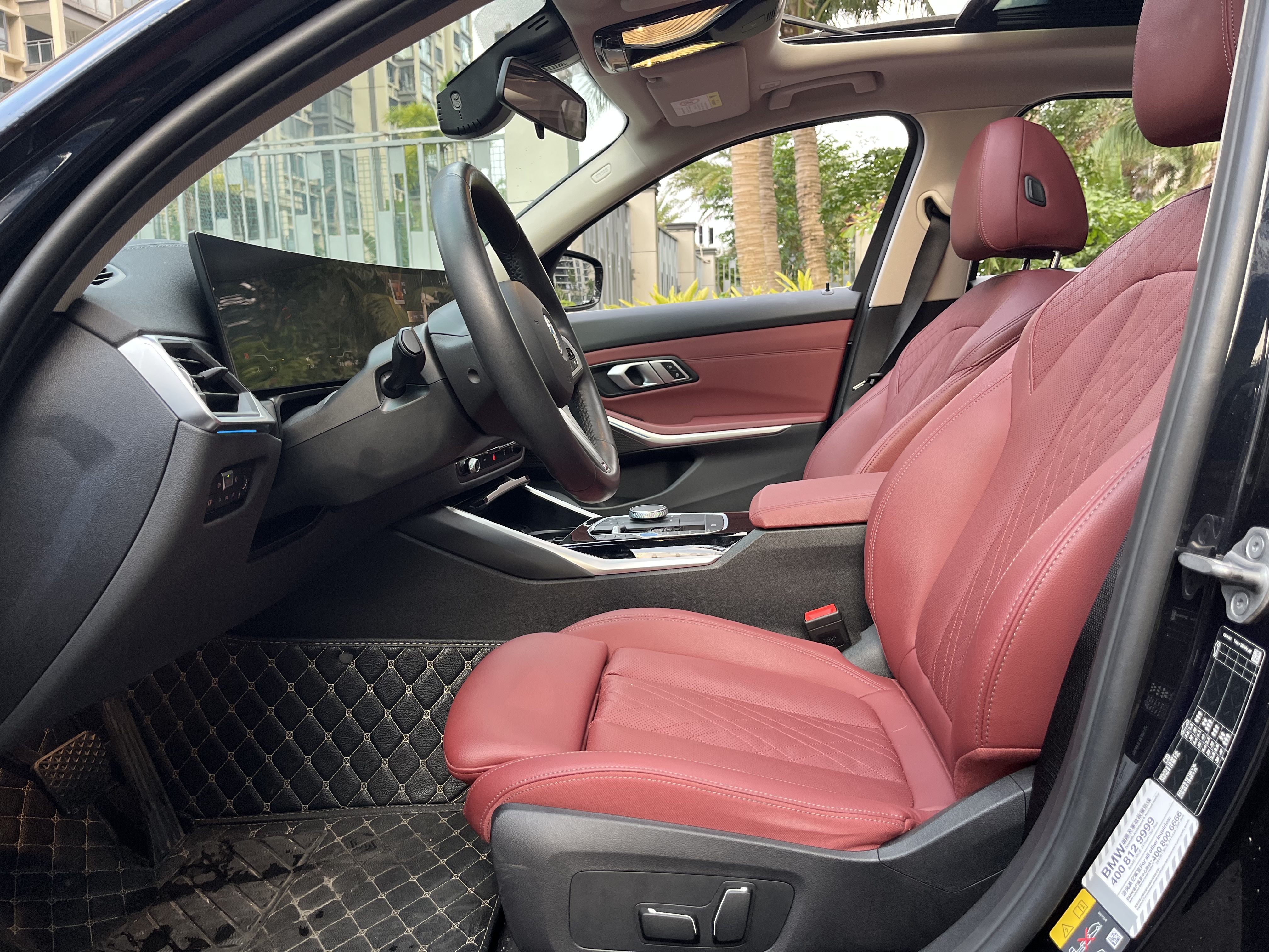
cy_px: 476
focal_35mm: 26
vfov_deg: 53.1
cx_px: 634
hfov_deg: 67.3
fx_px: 953
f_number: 1.6
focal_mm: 5.1
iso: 125
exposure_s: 1/116
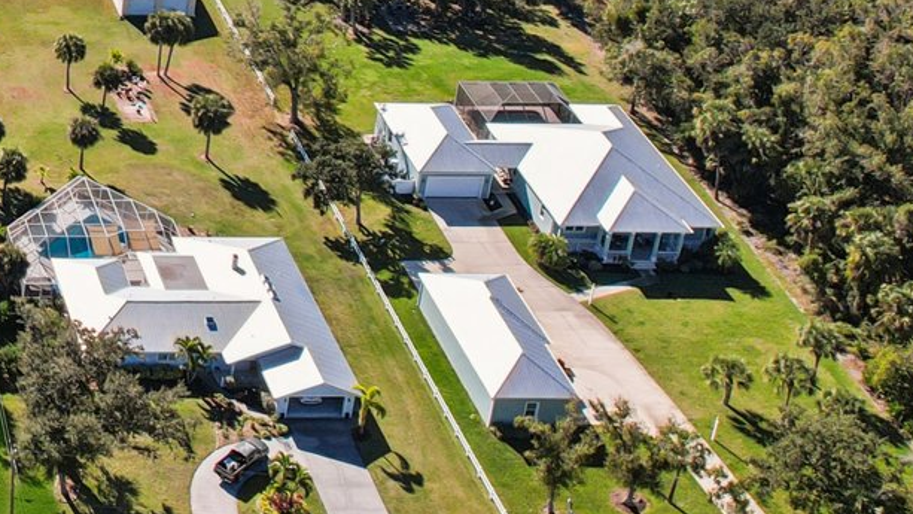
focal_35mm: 77
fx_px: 1864
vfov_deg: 14.3
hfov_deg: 22.8
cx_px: -426
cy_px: -326
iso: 100
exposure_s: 1/2000
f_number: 2.8
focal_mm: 8.4
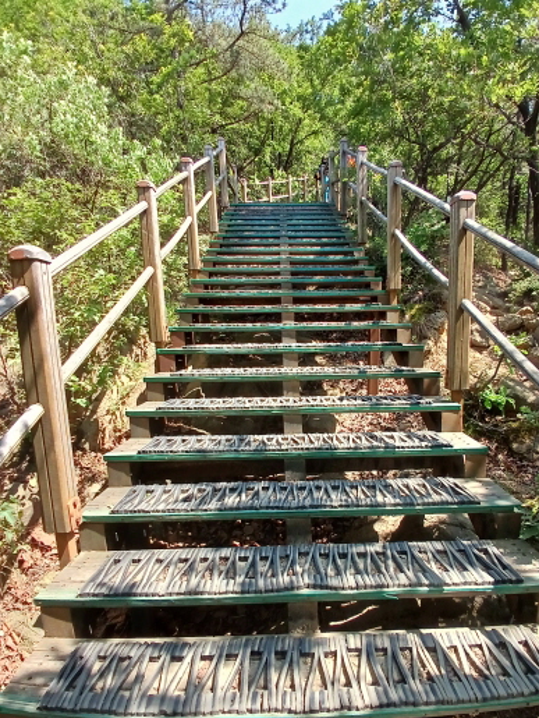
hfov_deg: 68.5
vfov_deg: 84.3
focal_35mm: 19
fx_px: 394
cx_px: 299
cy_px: 399
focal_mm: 1.4
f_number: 2.2
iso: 50
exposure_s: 1/248
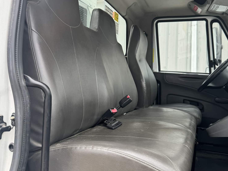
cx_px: 116
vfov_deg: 42.7
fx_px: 217
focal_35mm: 33
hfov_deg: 55.3
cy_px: 68
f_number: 1.78
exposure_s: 1/254
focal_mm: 6.76
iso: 80
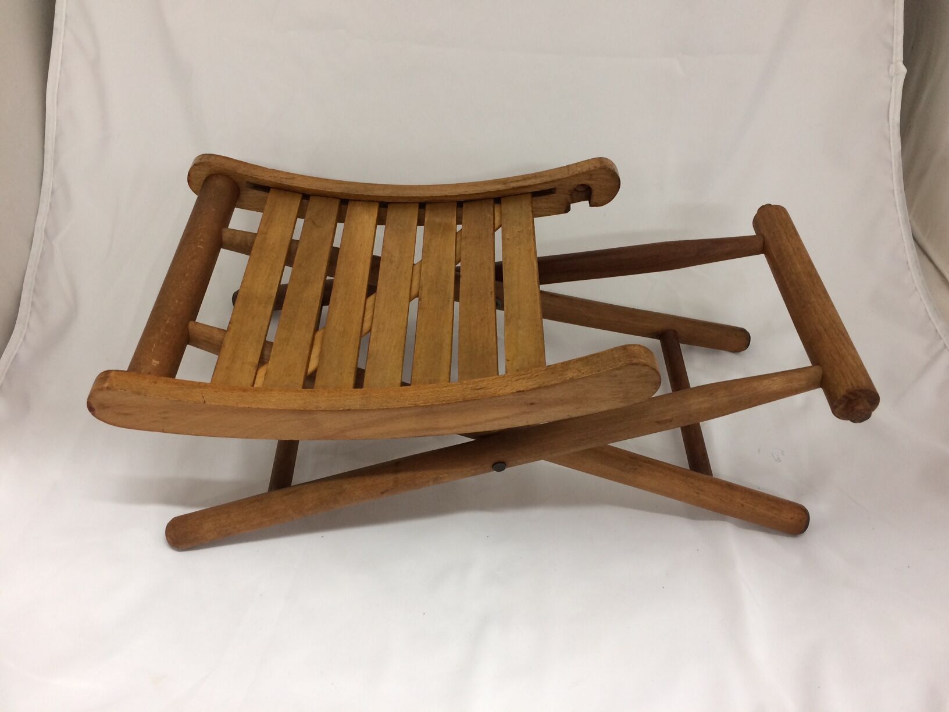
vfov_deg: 48.2
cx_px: 474
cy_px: 356
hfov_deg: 61.7
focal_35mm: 29
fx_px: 795
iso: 100
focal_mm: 4.15
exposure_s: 1/33
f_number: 2.2
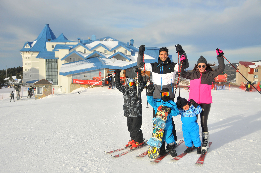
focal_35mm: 36
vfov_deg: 36.8
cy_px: 86
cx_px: 130
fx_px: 261
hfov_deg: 53.2
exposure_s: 1/1600
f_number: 3.8
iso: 200
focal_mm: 24
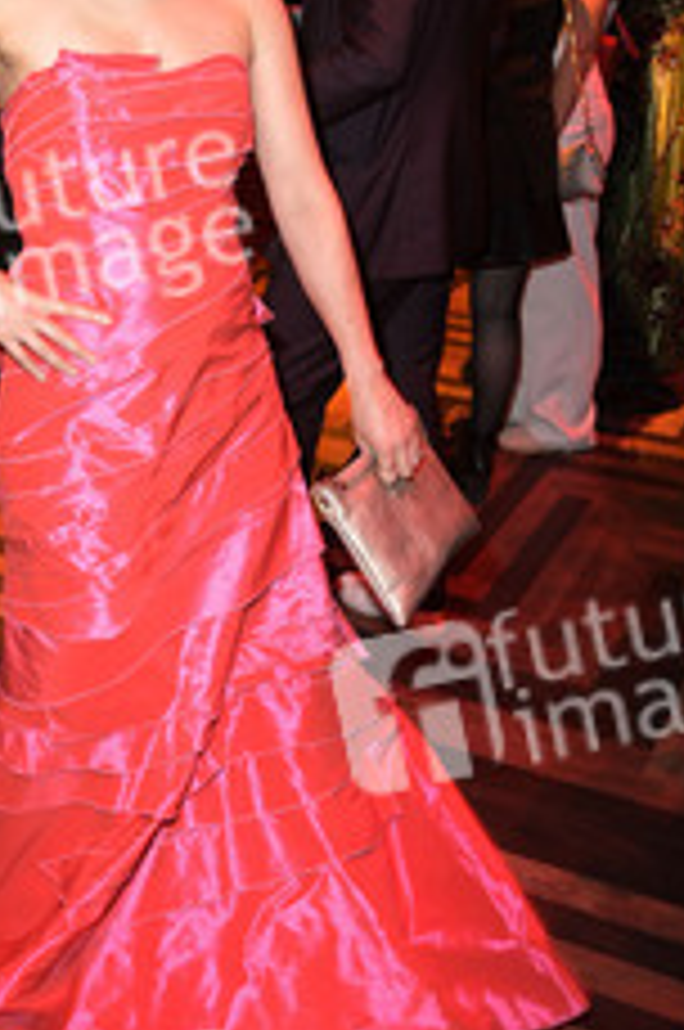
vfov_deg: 46.4
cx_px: 153
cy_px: 463
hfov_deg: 31.1
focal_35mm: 42
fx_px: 1201
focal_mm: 24
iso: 2500
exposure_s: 1/80
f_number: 5.6
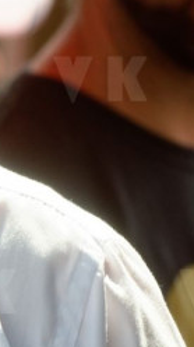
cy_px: 122
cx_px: -32
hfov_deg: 1.2
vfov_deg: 2.1
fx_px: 9289
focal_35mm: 1013
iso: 640
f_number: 8
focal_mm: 200
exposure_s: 1/500
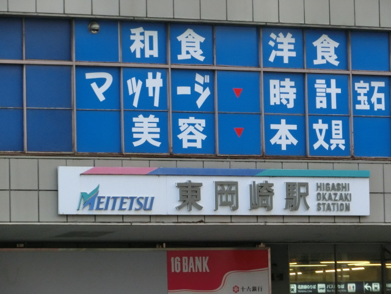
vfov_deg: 6.8
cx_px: 196
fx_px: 2485
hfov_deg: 9.0
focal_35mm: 220
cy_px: 147
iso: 640
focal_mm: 39.3
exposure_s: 1/200
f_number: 5.9
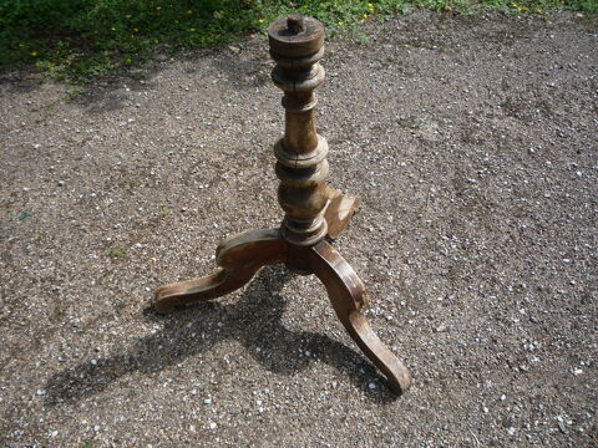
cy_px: 224
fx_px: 518
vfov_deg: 46.8
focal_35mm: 30
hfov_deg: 60.0
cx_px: 299
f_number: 4
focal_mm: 5.2
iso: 100
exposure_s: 1/400
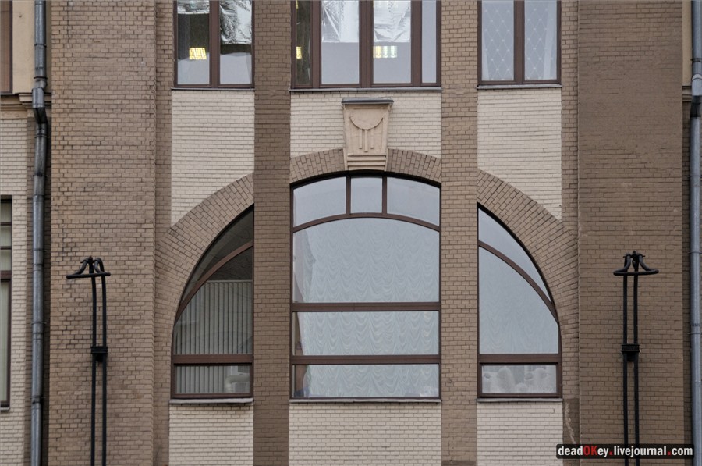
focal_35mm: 117
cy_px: 233
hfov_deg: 17.5
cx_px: 351
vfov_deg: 11.7
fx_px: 2278
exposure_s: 1/125
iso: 320
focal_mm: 78
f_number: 7.1
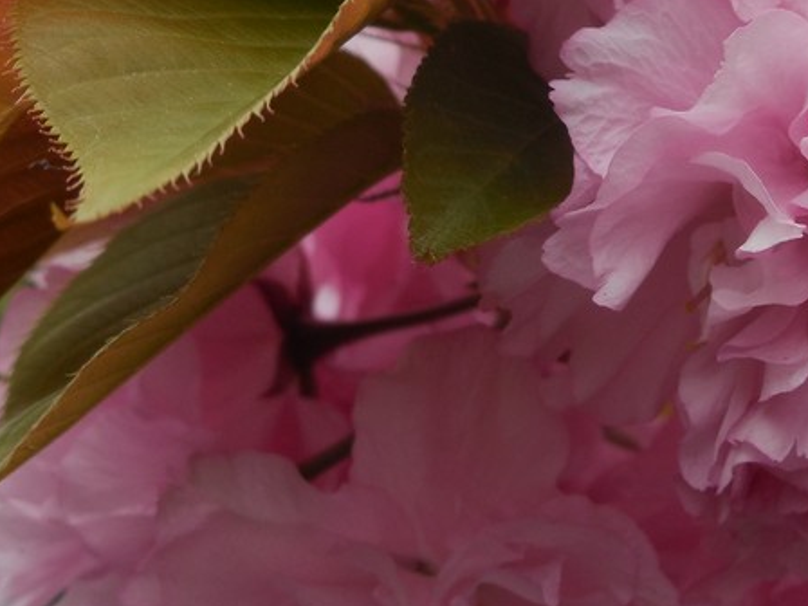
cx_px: 656
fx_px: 3525
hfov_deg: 13.0
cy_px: 97
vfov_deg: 9.8
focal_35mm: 151
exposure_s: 1/200
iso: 125
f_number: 4.2
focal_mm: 10.9
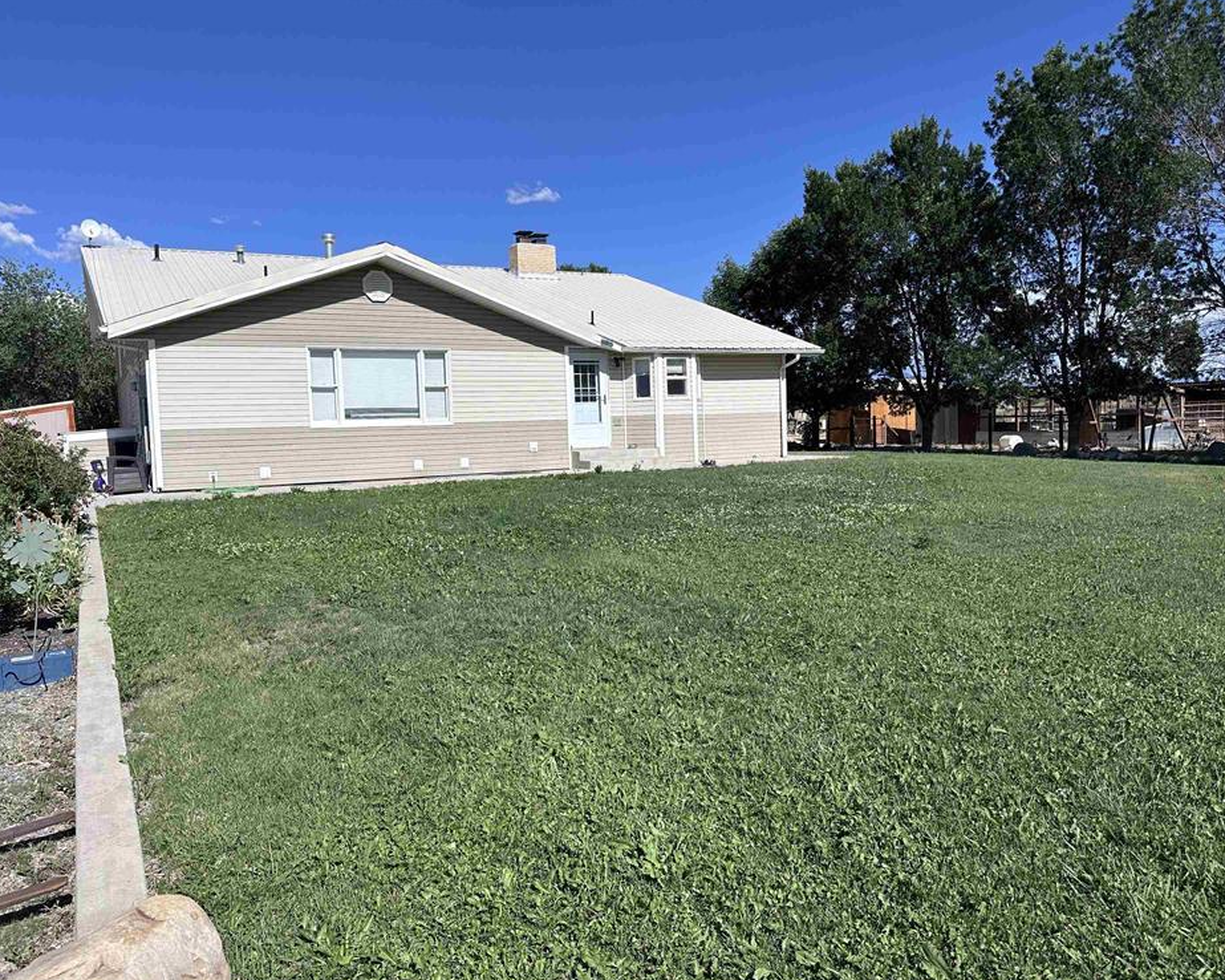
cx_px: 591
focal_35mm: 26
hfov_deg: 66.0
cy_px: 485
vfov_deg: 54.9
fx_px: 942
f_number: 1.78
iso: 80
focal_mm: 6.86
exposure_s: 1/7042
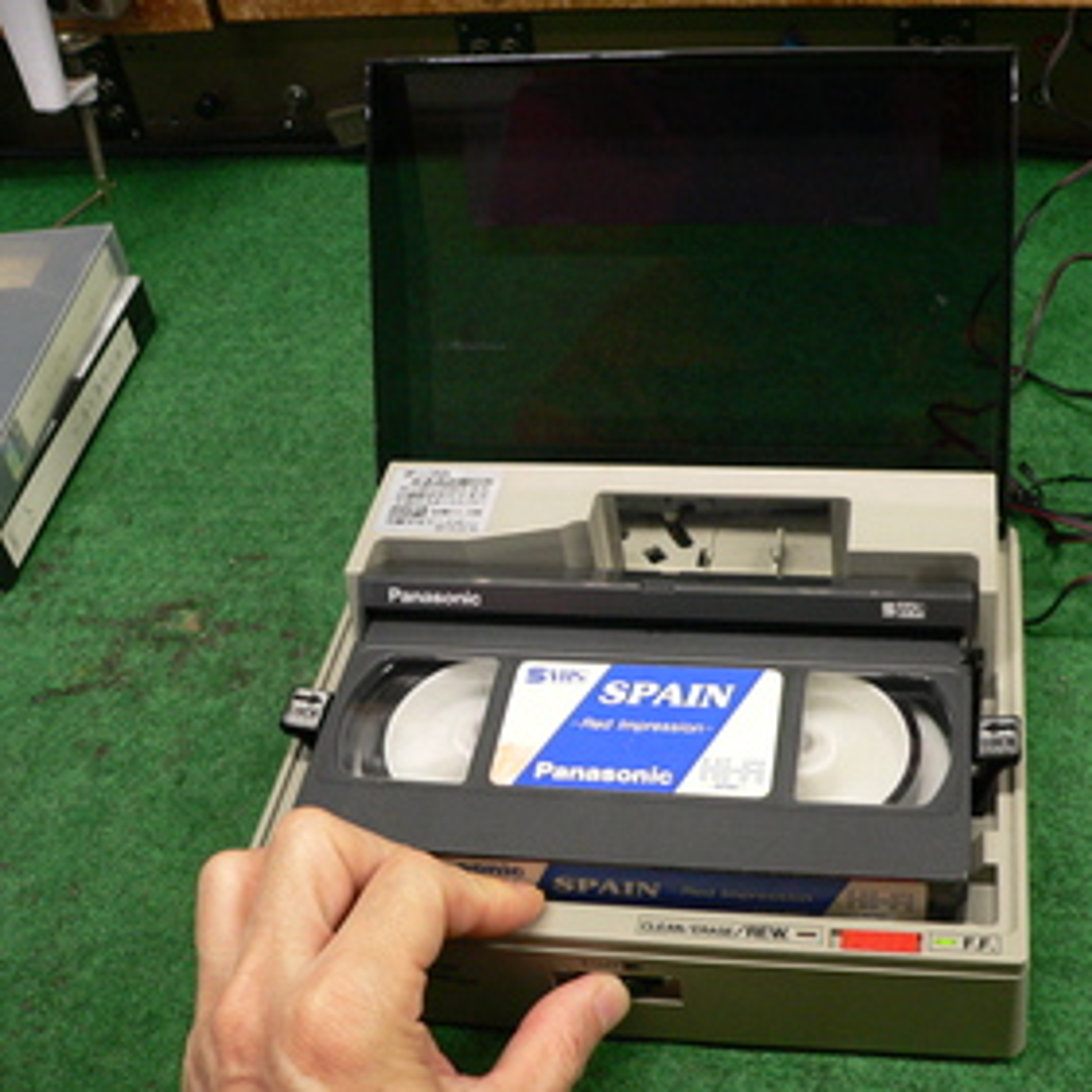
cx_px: 715
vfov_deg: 39.2
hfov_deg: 38.8
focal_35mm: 43
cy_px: 550
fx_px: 1535
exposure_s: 1/20
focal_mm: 6
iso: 200
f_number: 2.8
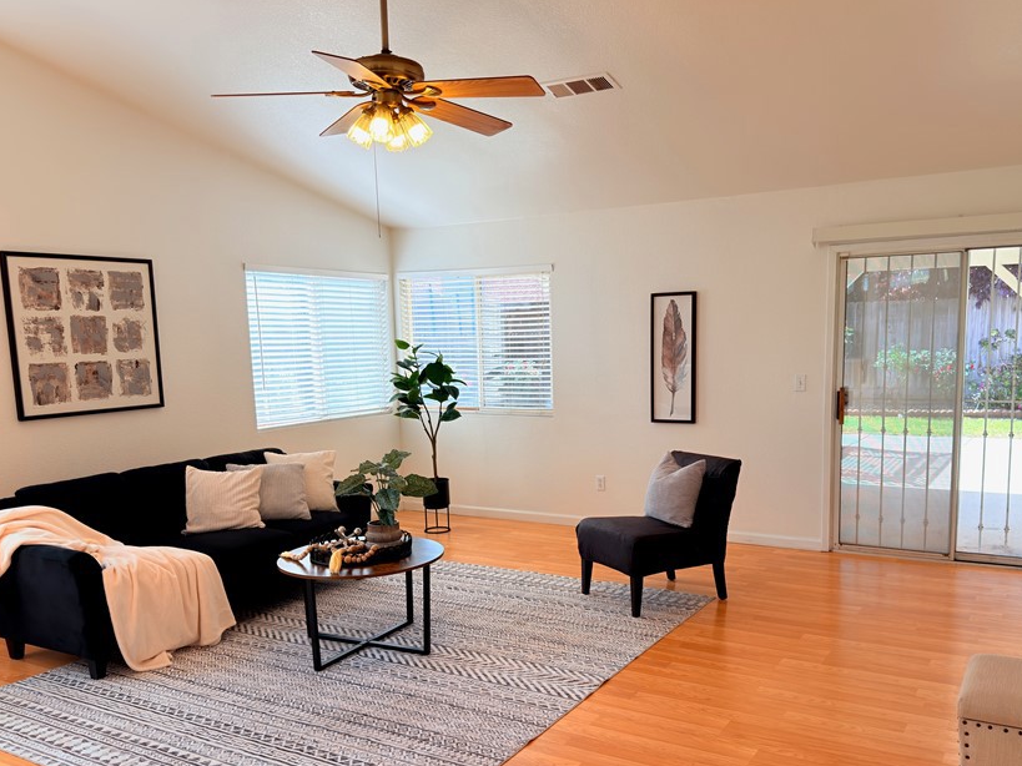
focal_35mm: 30
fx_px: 886
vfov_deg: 46.6
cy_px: 454
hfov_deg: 59.9
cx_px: 559
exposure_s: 1/356
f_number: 1.78
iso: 80
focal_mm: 6.76
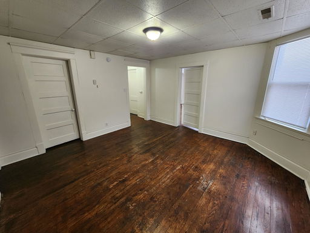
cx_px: 155
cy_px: 116
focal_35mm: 13
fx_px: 116
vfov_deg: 89.9
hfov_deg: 106.2
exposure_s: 1/60
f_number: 2.2
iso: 320
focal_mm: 2.2
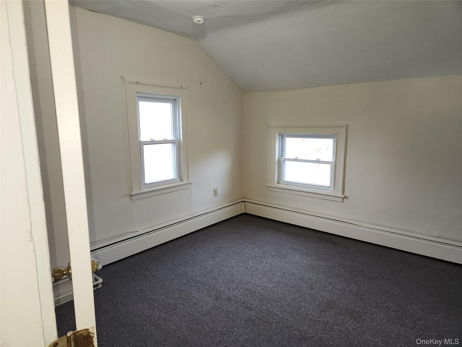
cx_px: 231
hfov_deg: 73.9
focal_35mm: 23
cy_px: 174
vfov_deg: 58.9
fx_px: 307
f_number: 1.8
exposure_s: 1/60
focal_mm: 5.4
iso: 80
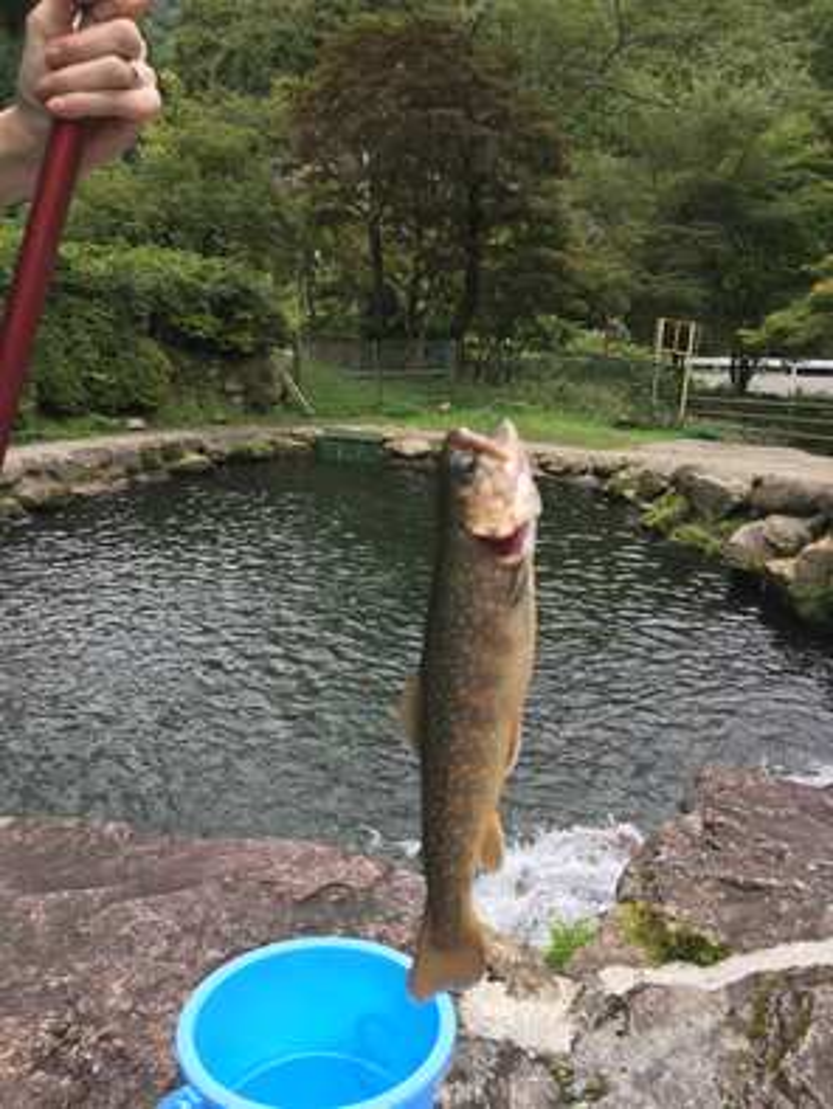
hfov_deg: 48.3
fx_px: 929
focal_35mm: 29
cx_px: 416
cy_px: 554
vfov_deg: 61.6
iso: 25
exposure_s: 1/120
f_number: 2.2
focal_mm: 4.15
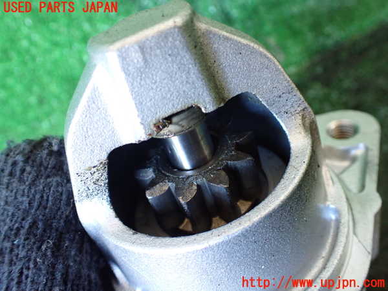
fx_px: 336
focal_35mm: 30
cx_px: 194
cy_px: 146
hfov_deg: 60.0
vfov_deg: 46.8
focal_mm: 5.4
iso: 800
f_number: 2.3
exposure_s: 1/50
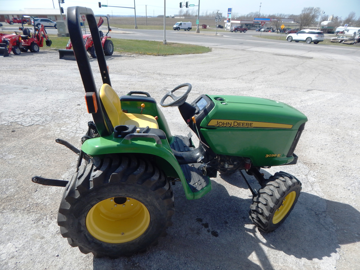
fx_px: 229
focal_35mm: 22
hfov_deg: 76.4
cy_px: 135
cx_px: 180
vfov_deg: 61.1
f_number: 6
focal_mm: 4
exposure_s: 1/400
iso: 125
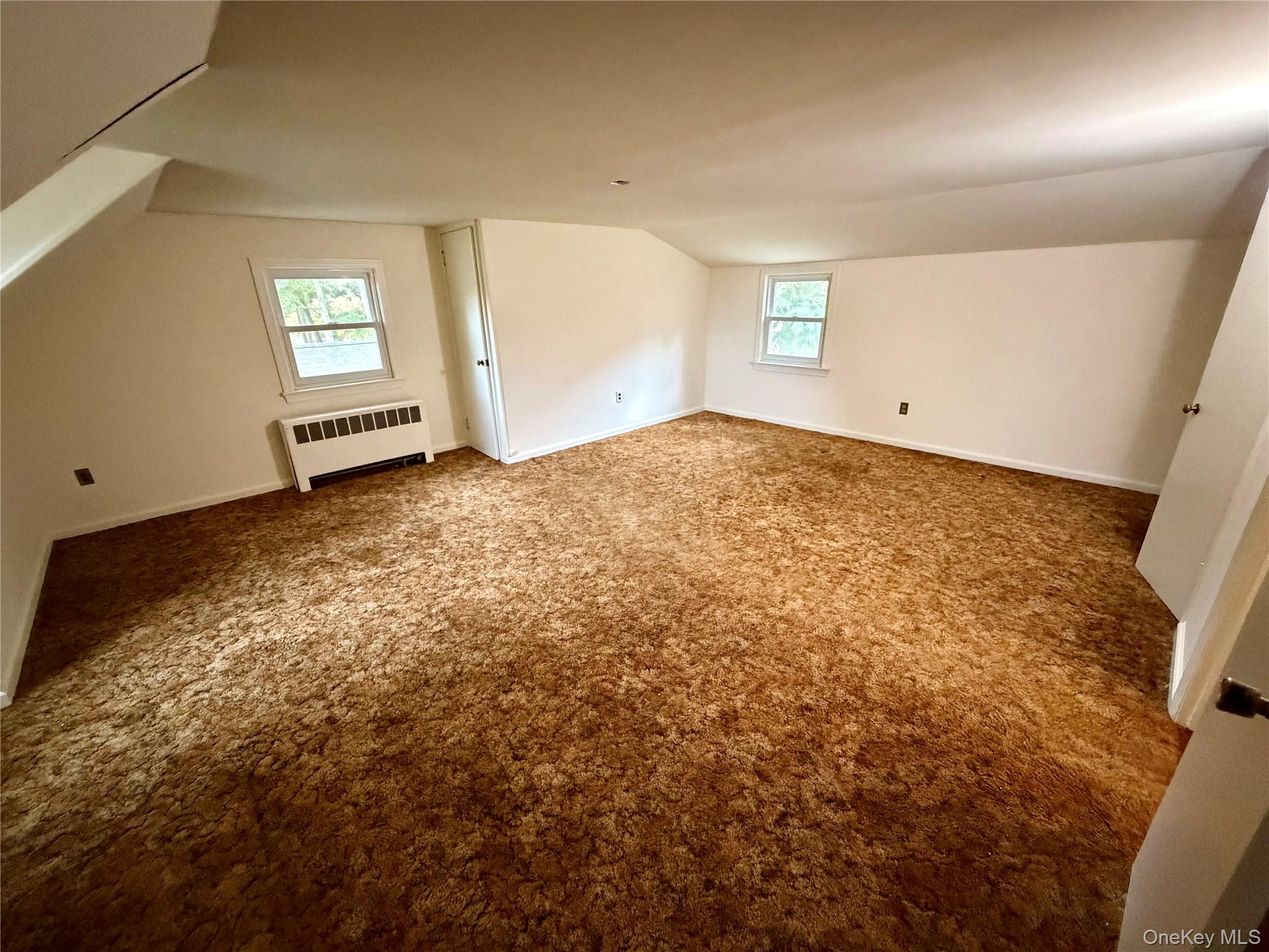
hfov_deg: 102.1
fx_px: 513
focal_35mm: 14
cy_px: 476
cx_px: 634
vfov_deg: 85.7
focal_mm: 2.22
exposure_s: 1/60
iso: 1250
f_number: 2.2
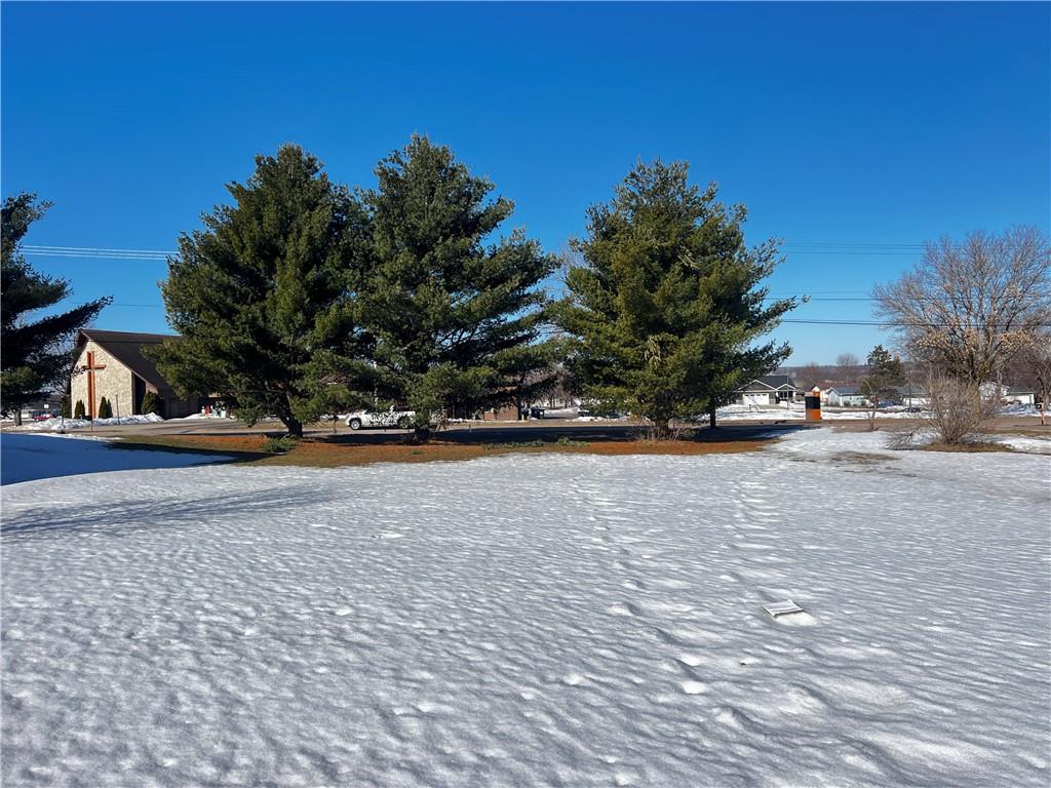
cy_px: 394
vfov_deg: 53.1
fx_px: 789
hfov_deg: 67.3
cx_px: 526
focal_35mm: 26
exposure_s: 1/1934
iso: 50
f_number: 1.5
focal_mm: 5.7
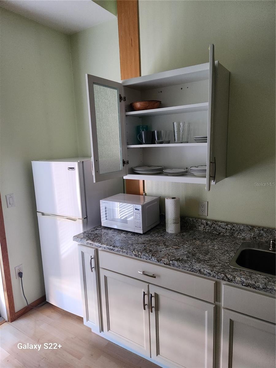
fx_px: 245
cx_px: 138
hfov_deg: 58.9
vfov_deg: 73.9
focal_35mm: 23
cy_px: 184
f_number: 1.8
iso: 1000
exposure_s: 1/120
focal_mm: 5.4
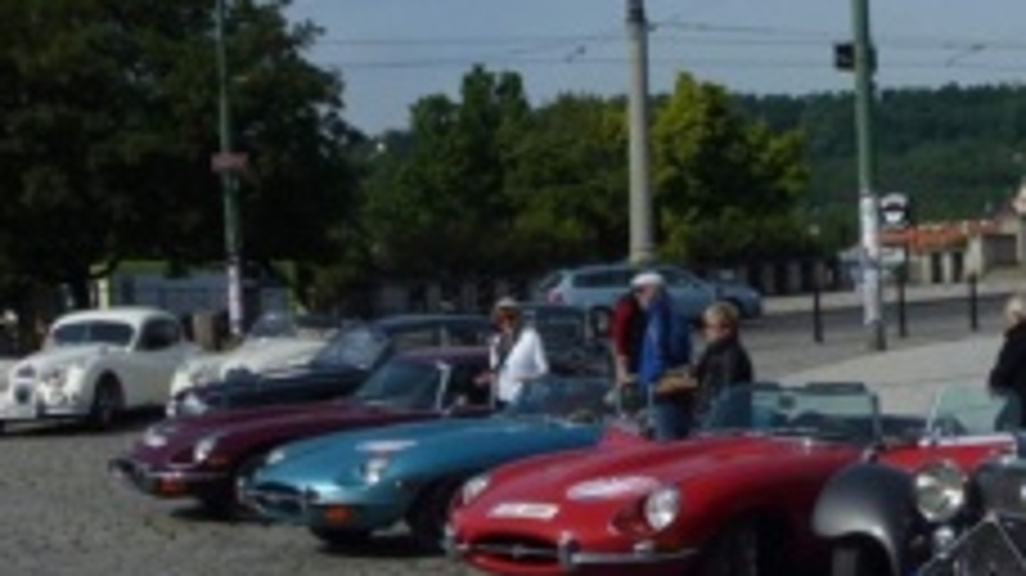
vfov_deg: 17.9
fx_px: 1822
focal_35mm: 67
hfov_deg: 30.0
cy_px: 362
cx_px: 940
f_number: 4
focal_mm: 5
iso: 100
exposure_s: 1/2000
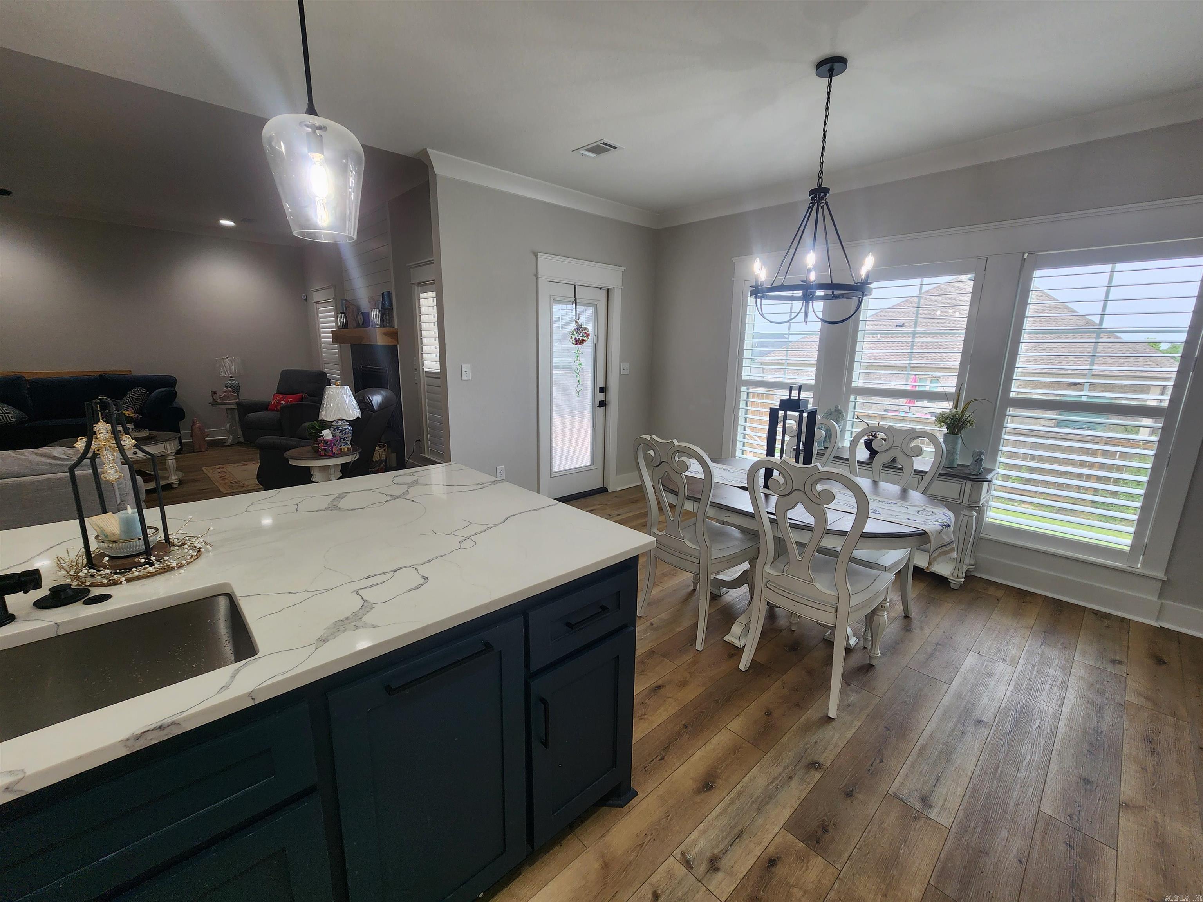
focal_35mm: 13
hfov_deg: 106.2
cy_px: 451
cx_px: 602
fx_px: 452
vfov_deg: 89.9
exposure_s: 1/120
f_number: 2.2
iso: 80
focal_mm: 2.2
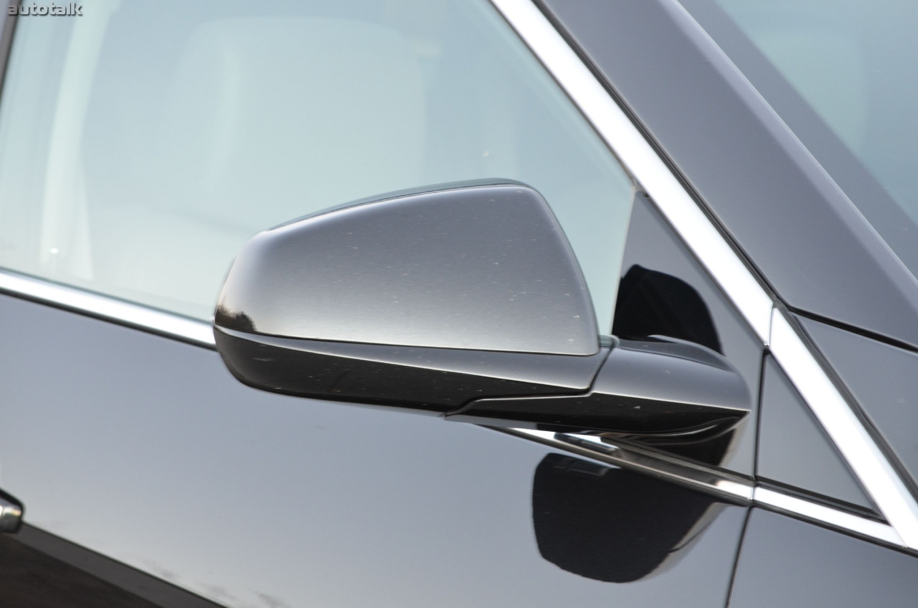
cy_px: 304
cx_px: 459
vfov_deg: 8.9
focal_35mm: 153
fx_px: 3894
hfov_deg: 13.4
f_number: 8
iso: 800
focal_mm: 102
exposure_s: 1/20
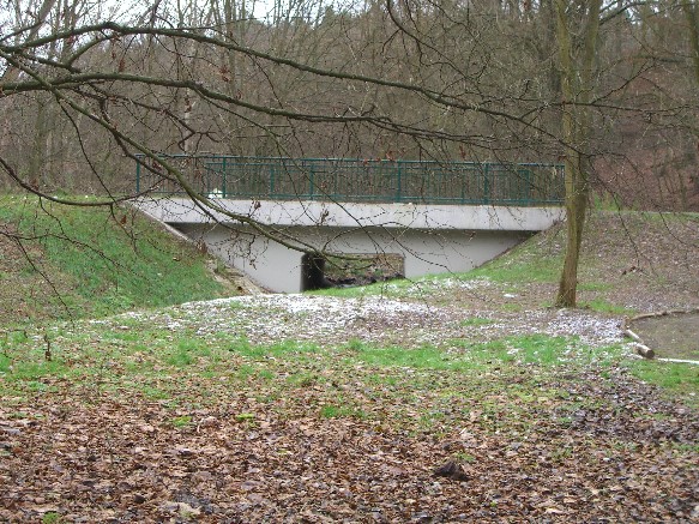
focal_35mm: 68
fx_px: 1373
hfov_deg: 28.6
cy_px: 262
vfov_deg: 21.6
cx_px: 350
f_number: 4
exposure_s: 1/80
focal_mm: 14.2
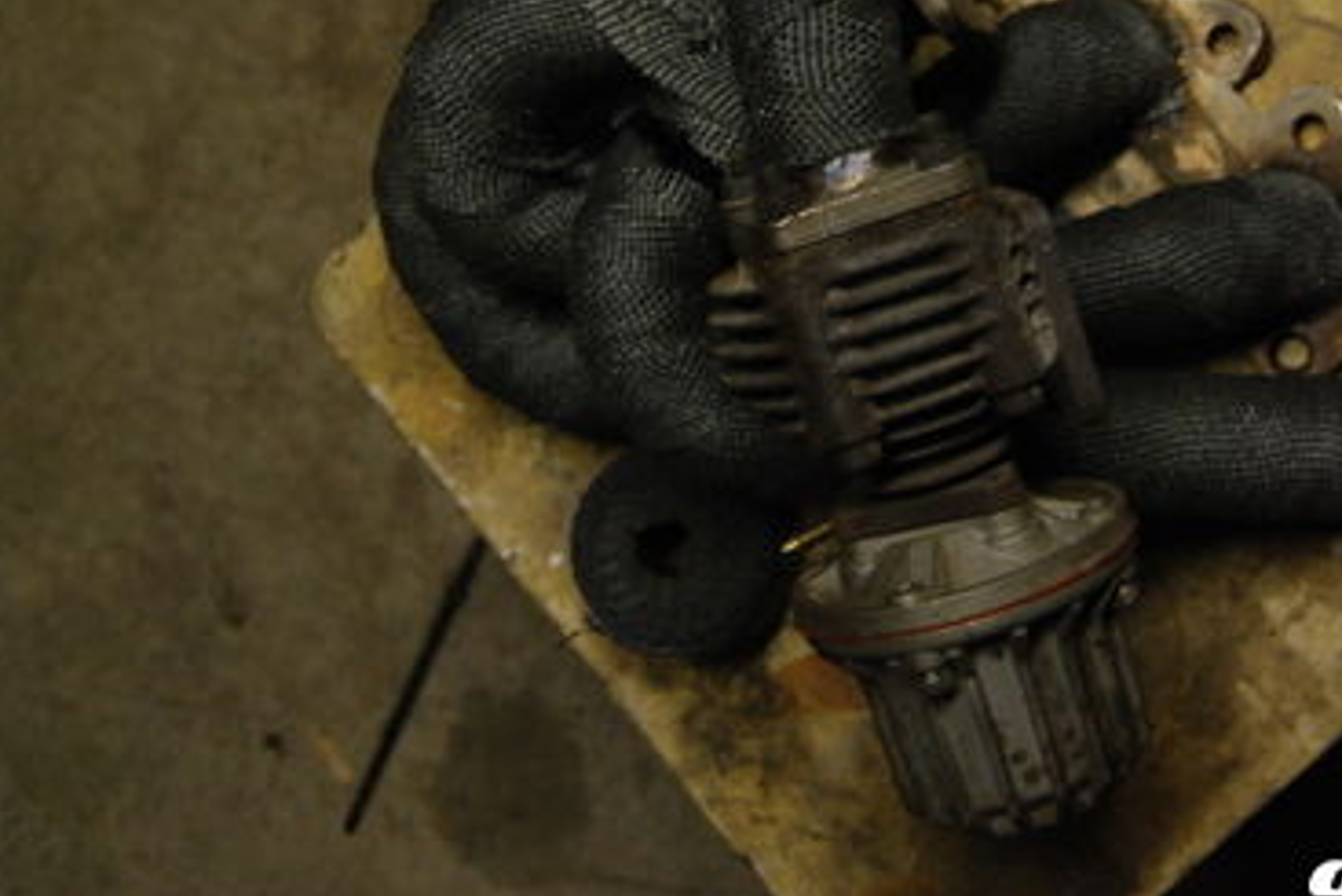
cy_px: 132
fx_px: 2536
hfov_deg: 29.6
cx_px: 764
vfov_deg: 19.7
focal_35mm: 68
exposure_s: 1/30
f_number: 4
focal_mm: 26
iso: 800
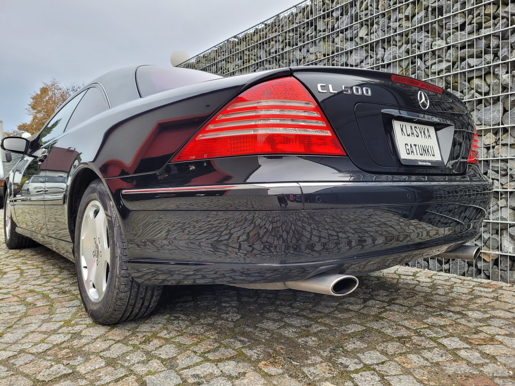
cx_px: 258
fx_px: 387
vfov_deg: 53.1
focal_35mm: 26
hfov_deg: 67.3
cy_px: 193
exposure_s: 1/100
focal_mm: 5.4
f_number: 1.8
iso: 50
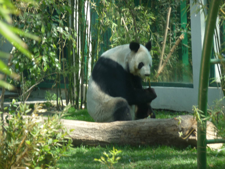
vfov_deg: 5.3
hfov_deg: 7.1
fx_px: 1820
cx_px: 112
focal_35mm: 280
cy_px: 84
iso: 100
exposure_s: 1/60
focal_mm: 47
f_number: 4.9
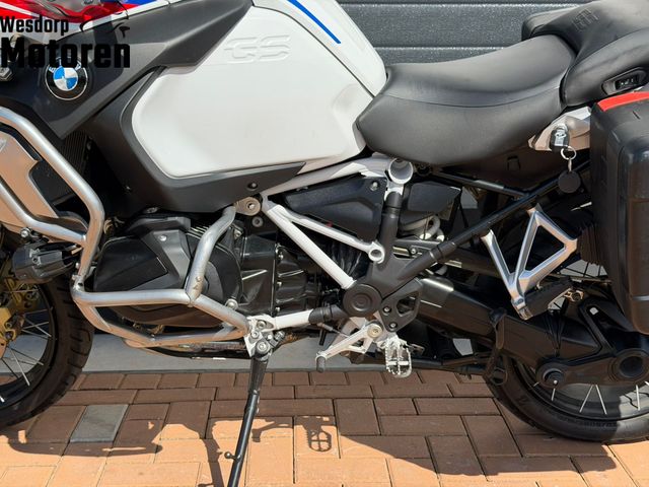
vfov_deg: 30.3
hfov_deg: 39.7
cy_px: 244
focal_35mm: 48
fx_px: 900
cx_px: 324
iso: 80
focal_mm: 6.76
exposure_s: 1/4587
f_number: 1.78
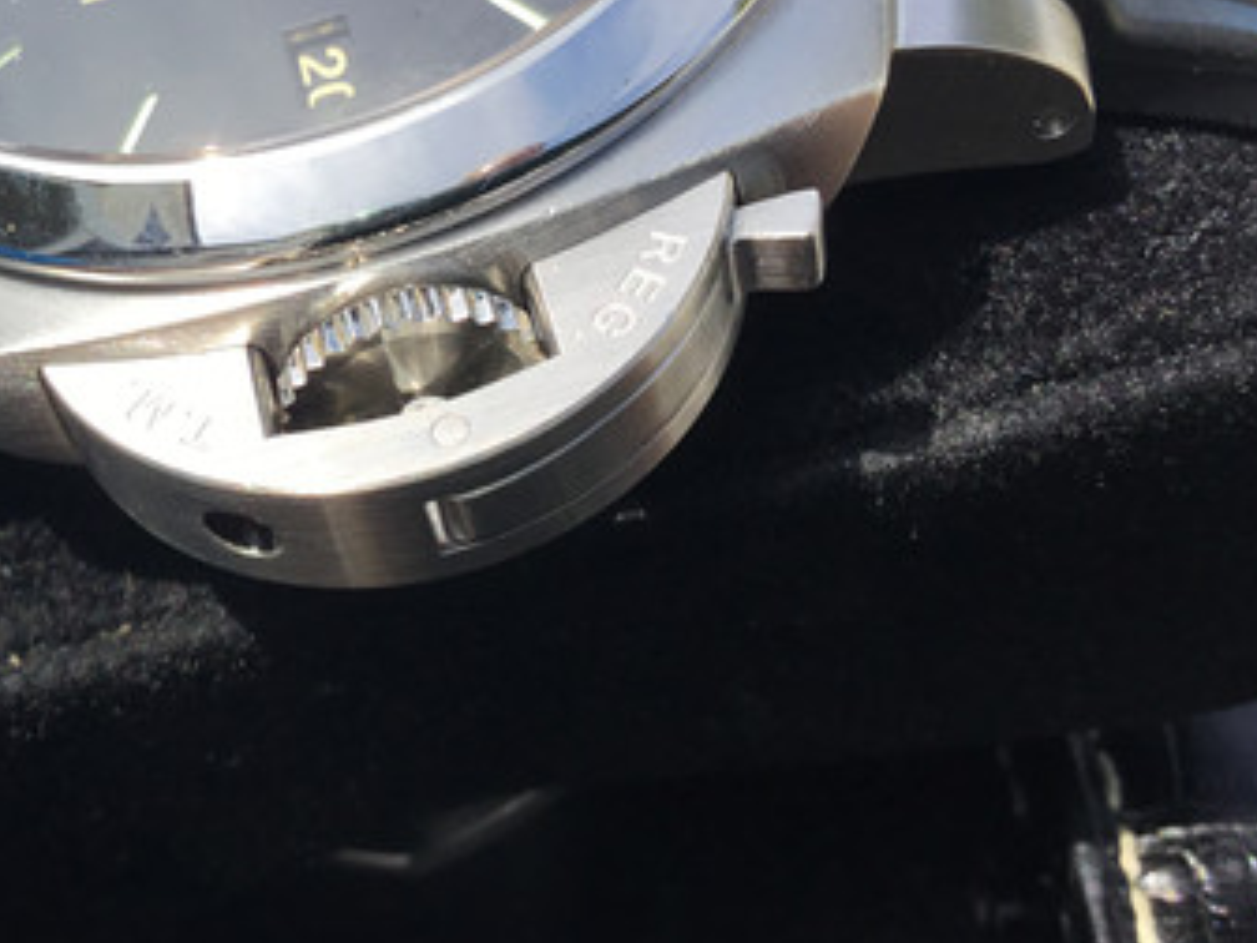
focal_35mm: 59
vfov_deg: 24.7
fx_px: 2142
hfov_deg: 31.6
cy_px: 292
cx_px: 206
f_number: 2.4
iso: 25
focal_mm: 3.3
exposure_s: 1/702
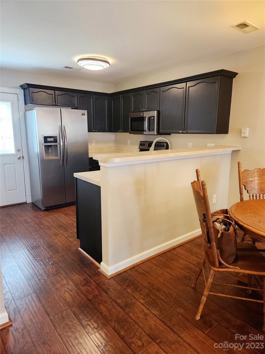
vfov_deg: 73.9
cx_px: 132
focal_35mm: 23
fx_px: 235
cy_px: 177
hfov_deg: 58.9
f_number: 1.8
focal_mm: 5.4
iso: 640
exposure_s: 1/120
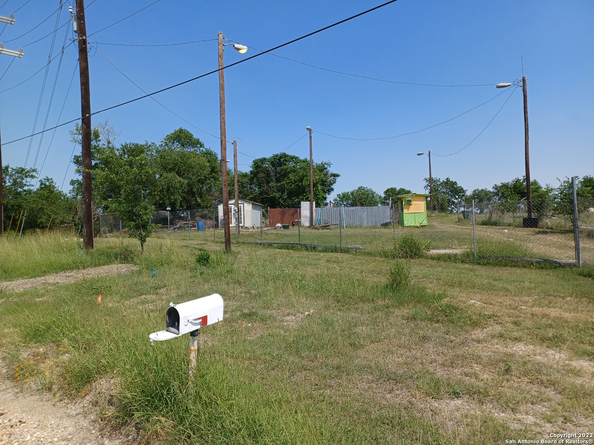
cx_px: 297
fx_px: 429
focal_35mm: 25
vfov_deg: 54.9
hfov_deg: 69.4
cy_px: 222
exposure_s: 1/513
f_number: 1.8
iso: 32
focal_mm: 4.6
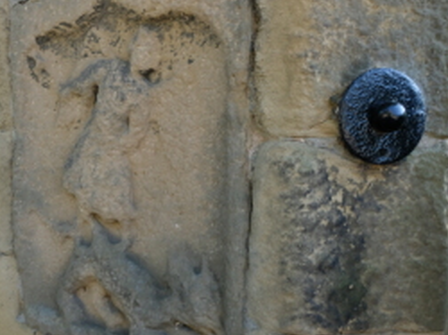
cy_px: 150
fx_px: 478
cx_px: 149
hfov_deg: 49.3
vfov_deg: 38.6
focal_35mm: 37
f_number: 22
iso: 800
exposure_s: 1/20
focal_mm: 16
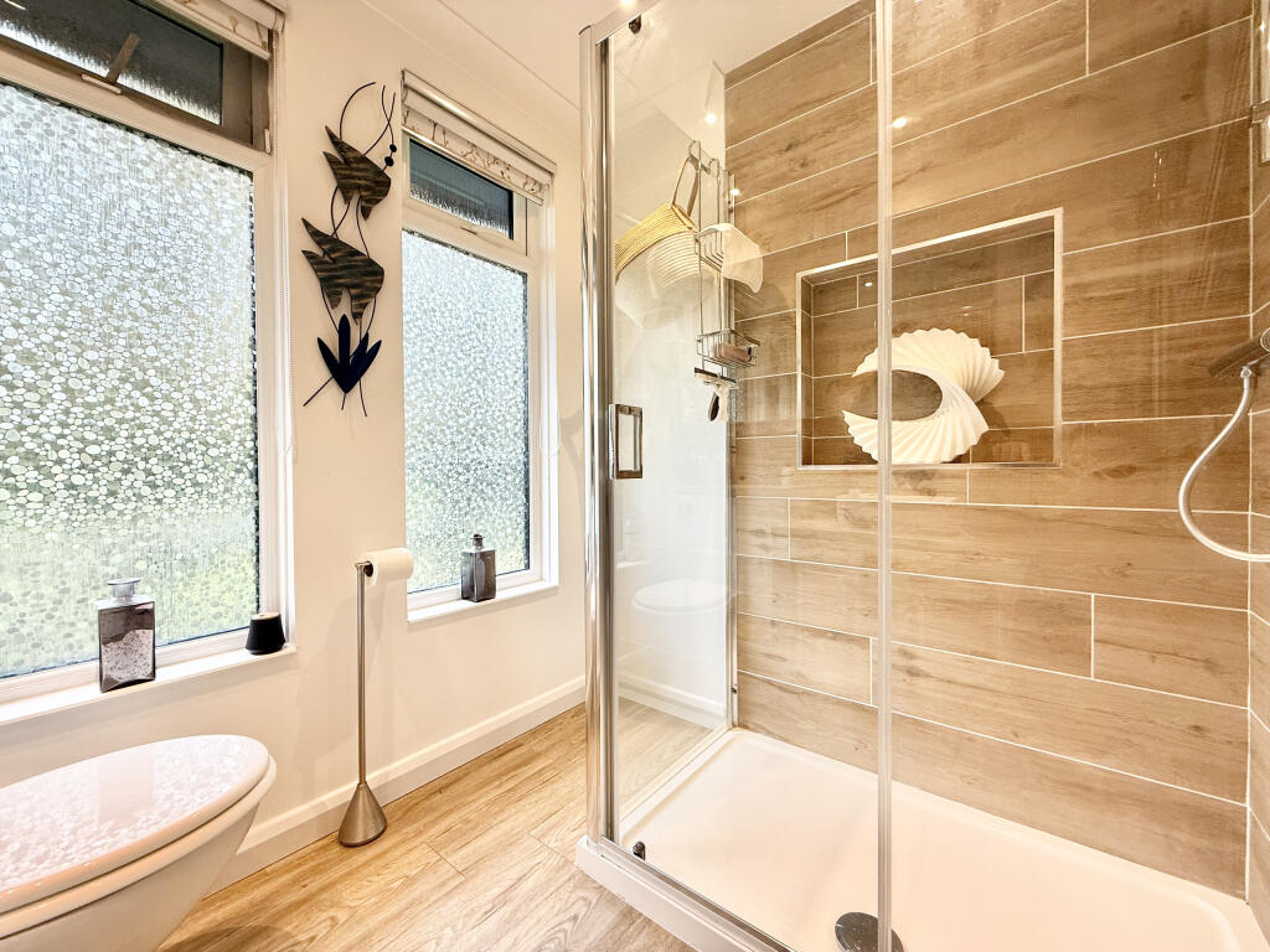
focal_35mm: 14
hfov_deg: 102.1
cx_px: 635
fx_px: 514
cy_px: 476
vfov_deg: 85.7
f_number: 2.2
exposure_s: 1/100
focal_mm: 2.22
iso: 80
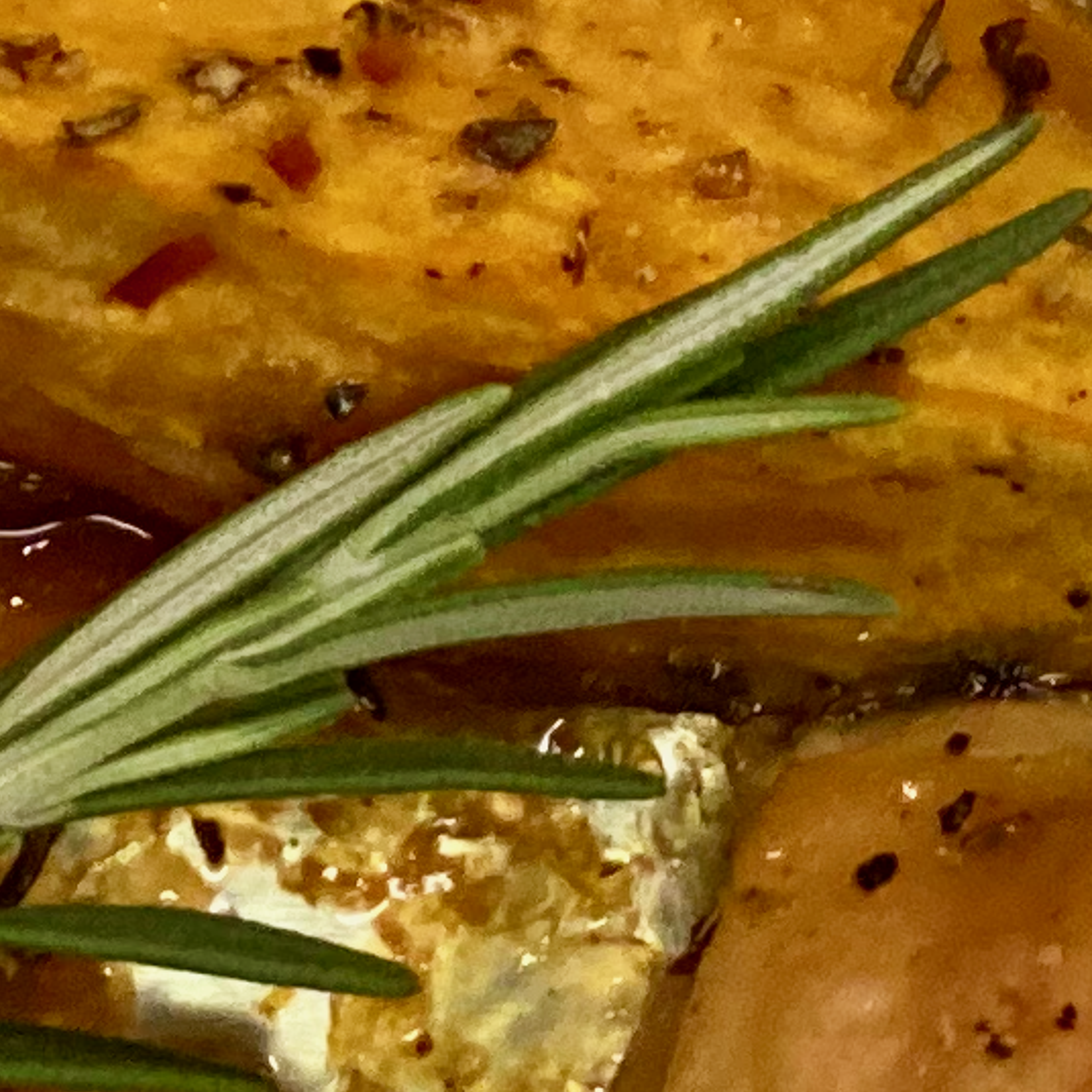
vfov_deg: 5.0
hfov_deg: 5.1
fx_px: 12349
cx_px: 238
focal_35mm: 346
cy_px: -1231
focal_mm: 6
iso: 125
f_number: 2
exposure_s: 1/60
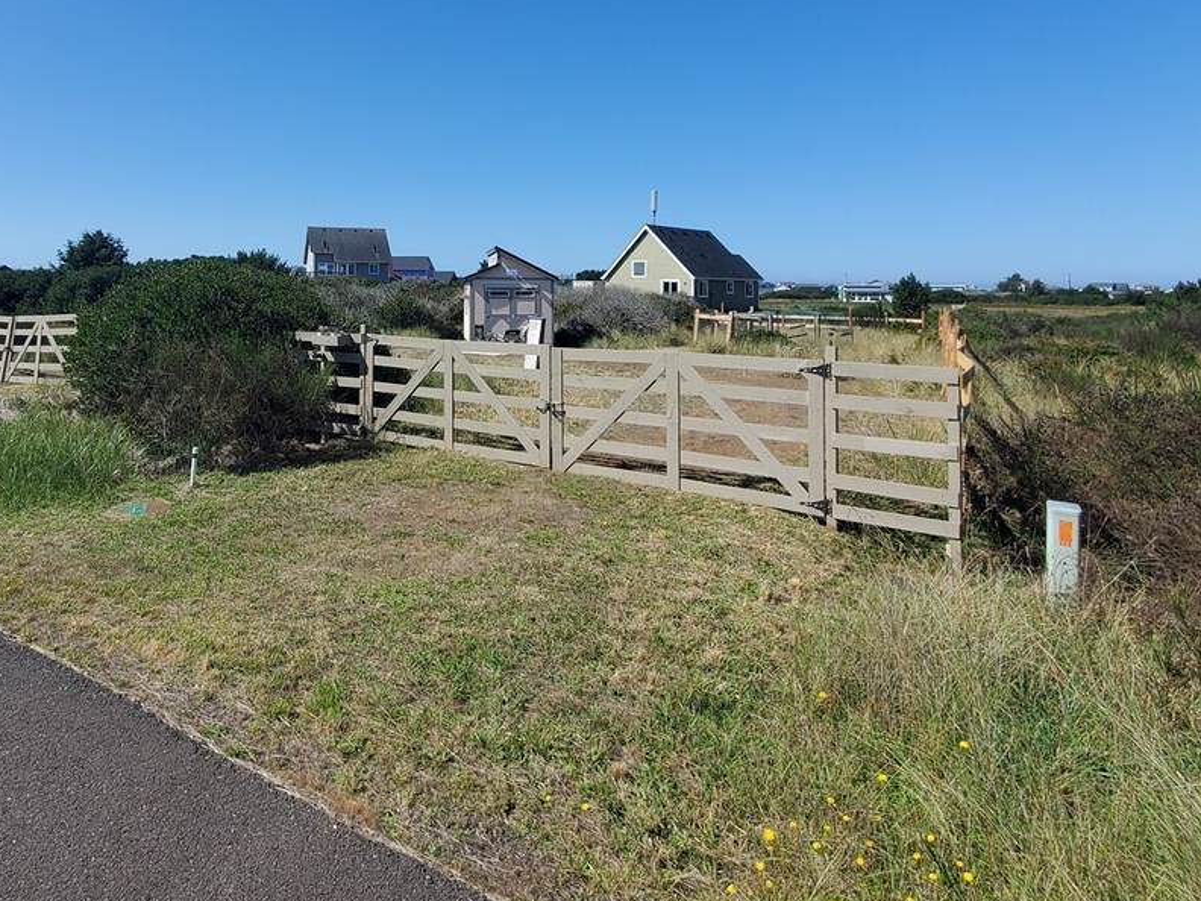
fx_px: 729
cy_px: 256
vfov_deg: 60.9
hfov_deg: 77.1
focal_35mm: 21
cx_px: 429
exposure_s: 1/1129
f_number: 2.2
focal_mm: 1.8
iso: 50
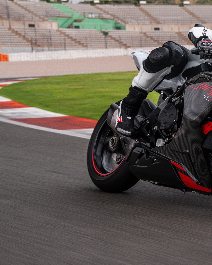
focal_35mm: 120
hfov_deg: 12.8
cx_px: 156
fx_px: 941
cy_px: 116
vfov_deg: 16.0
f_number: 7.1
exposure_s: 1/80
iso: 50
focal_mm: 75
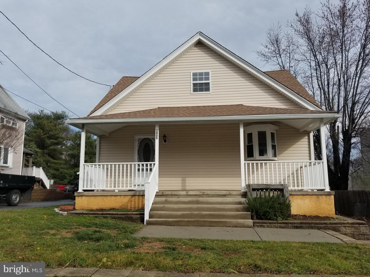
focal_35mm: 26
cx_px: 185
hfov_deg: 67.3
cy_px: 138
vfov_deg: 53.1
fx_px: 278
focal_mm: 4.25
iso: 50
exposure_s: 1/2128
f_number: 1.7
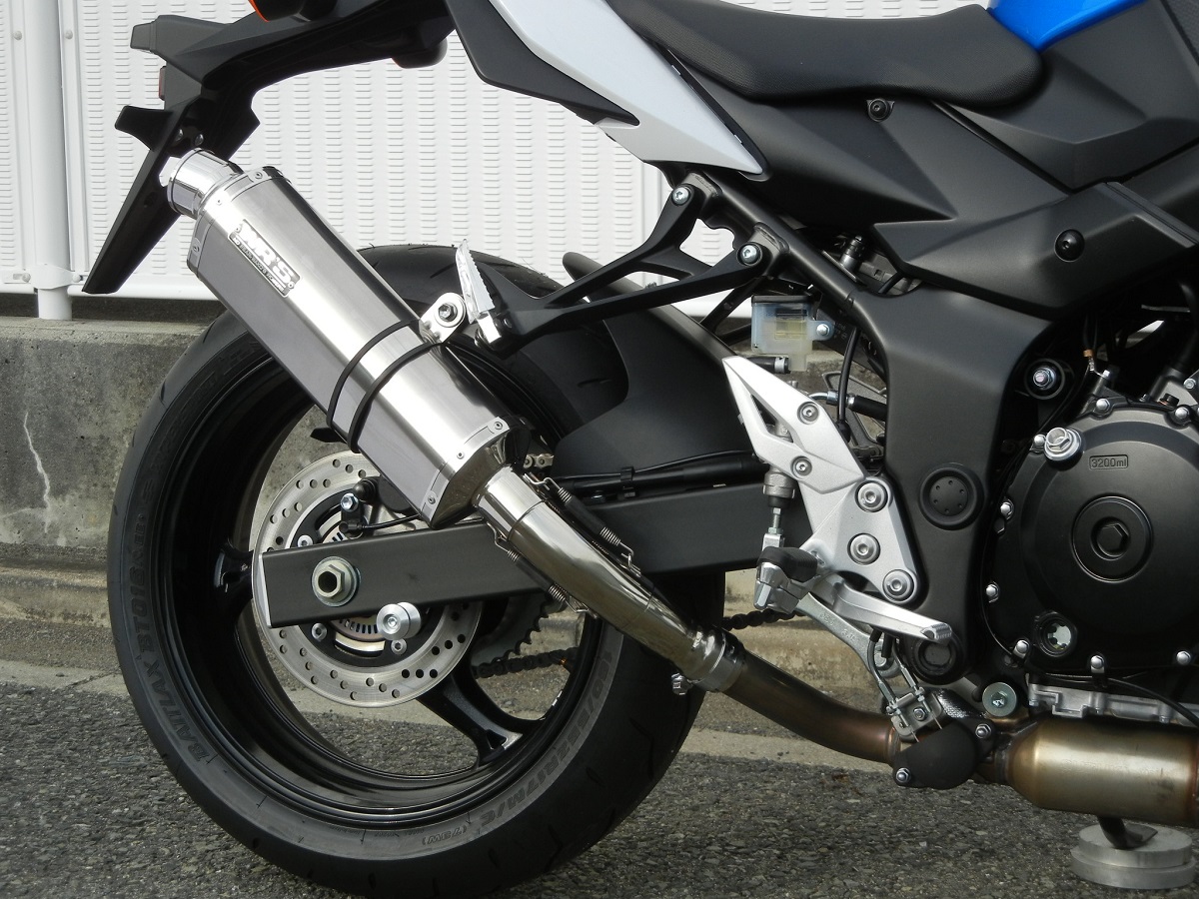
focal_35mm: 68
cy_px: 450
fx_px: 2355
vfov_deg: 21.6
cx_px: 600
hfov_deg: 28.6
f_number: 4.1
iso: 160
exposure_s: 1/658
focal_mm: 12.2
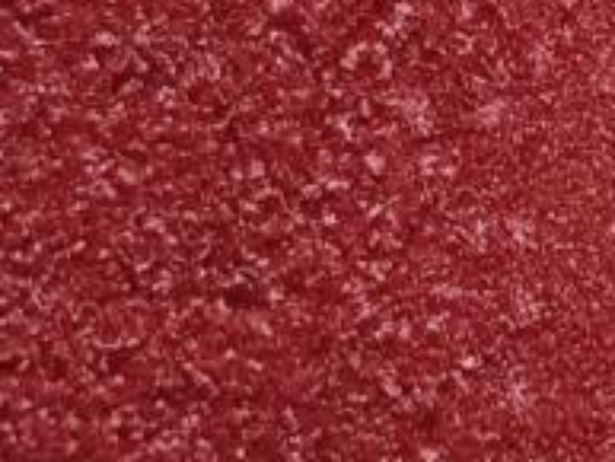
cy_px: -32
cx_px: 1230
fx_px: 6311
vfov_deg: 4.2
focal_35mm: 355
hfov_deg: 5.5
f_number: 1.6
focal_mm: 5.84
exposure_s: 1/100
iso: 160
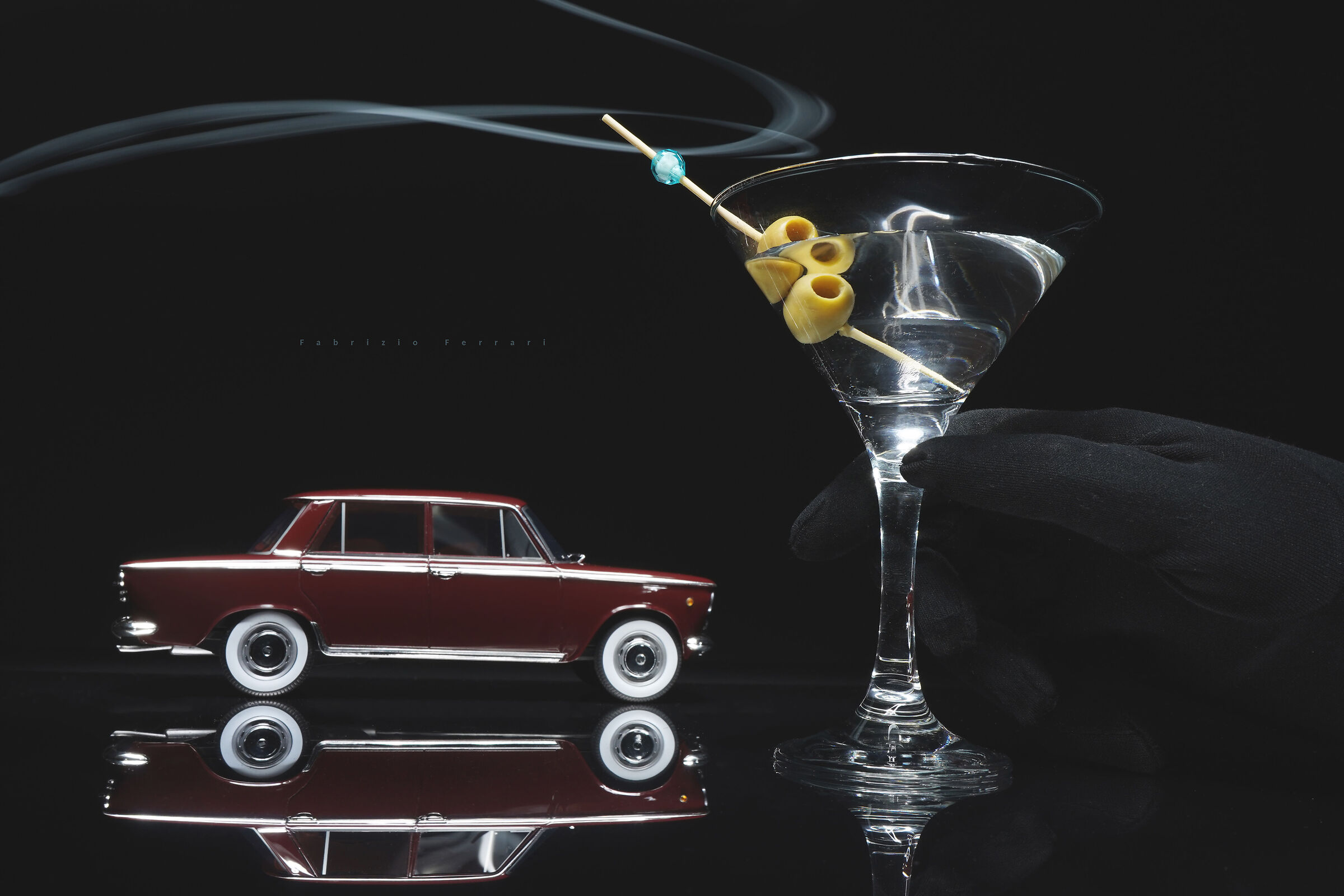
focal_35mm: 35
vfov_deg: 37.9
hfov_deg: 54.4
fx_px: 1307
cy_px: 448
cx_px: 672
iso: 640
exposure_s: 6
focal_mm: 35
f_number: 16
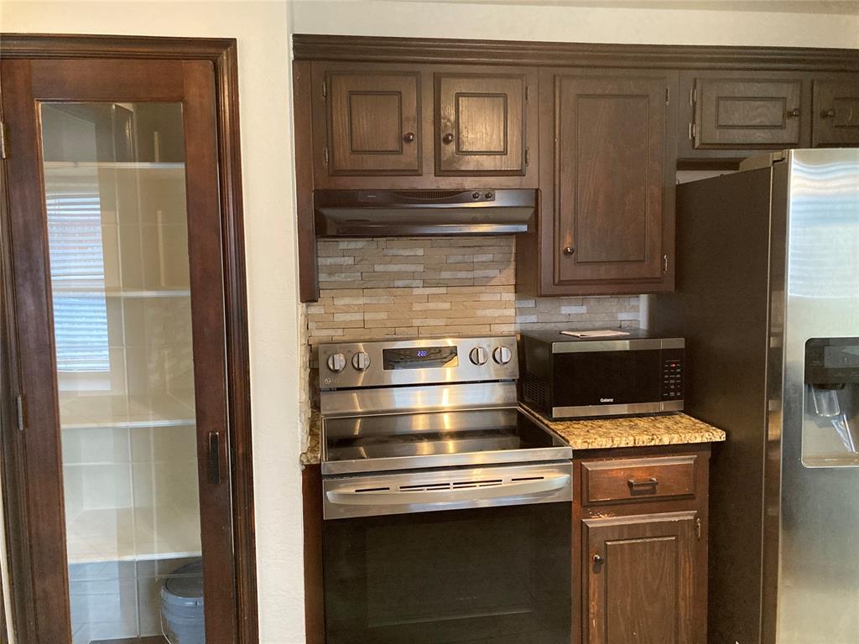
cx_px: 430
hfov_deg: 63.4
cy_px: 322
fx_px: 695
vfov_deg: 49.7
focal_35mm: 28
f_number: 1.8
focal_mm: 3.99
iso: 320
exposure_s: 1/40
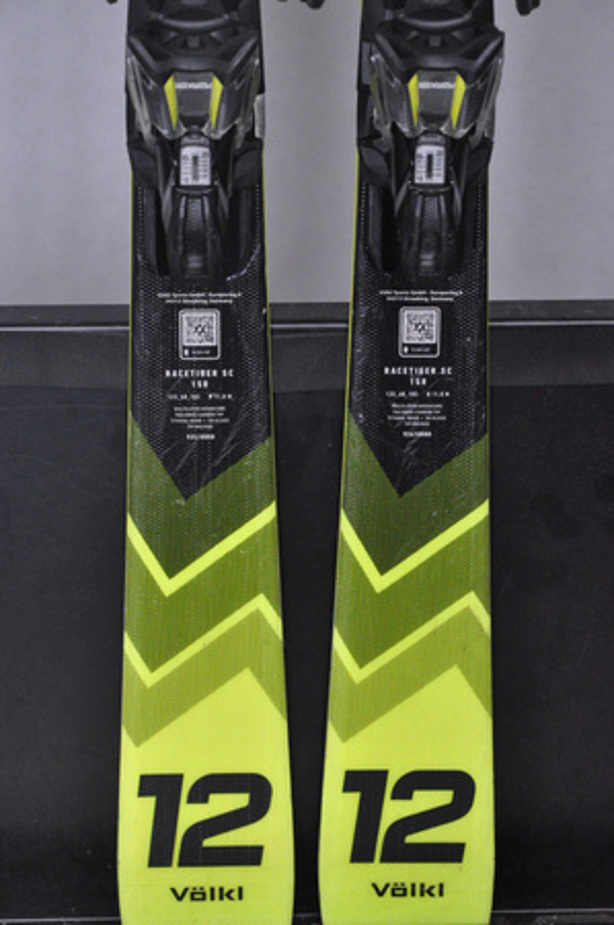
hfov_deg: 11.4
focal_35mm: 120
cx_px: 307
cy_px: 462
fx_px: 3077
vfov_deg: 17.1
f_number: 8
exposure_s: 1/125
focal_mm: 80
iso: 3200
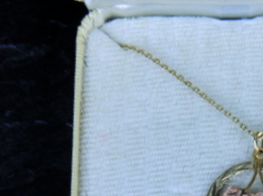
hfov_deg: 16.4
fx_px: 895
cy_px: 187
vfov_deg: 12.4
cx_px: 260
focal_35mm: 118
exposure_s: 1/50
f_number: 3.6
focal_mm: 8.9
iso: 100
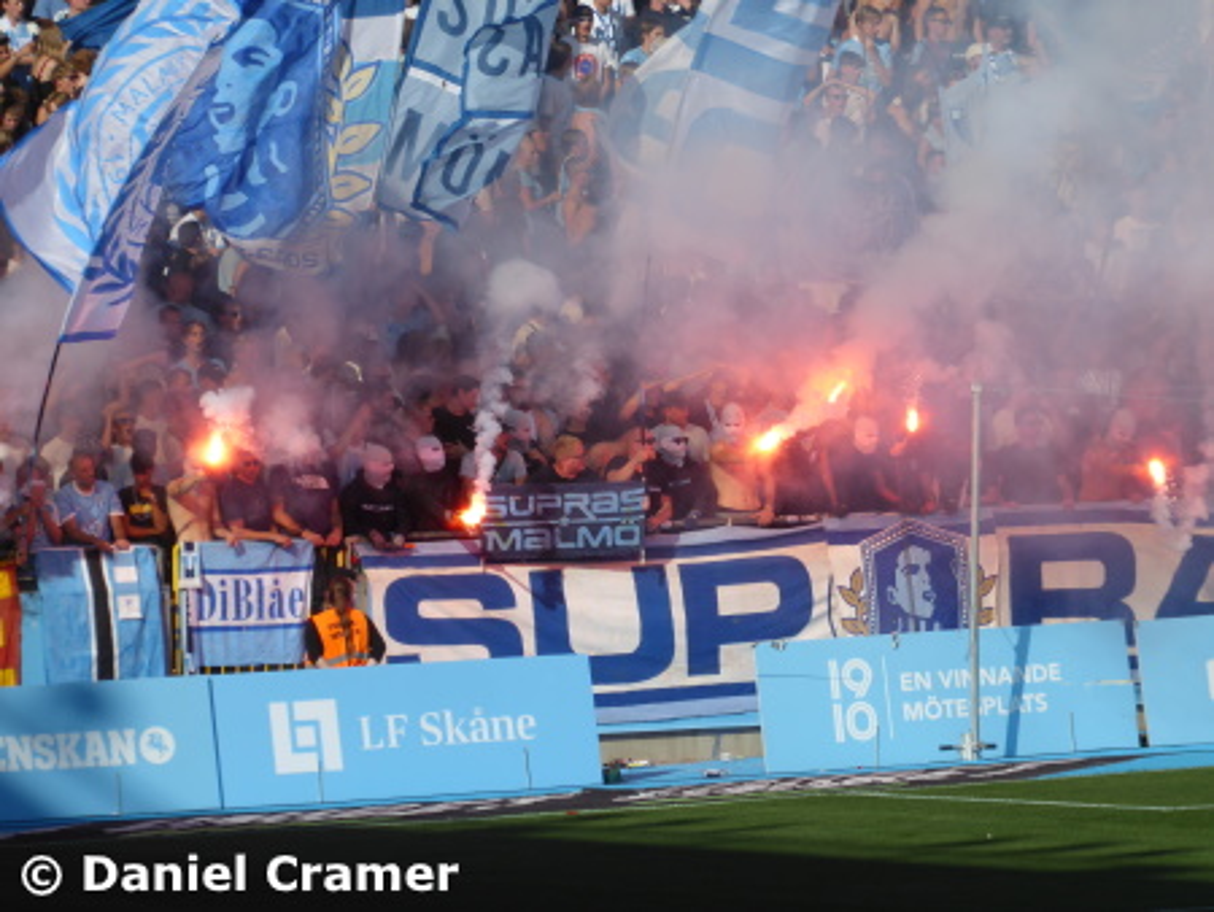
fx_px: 14036
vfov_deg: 3.7
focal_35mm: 400
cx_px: 607
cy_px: 456
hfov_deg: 5.0
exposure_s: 1/500
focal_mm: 71.7
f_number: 6
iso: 80
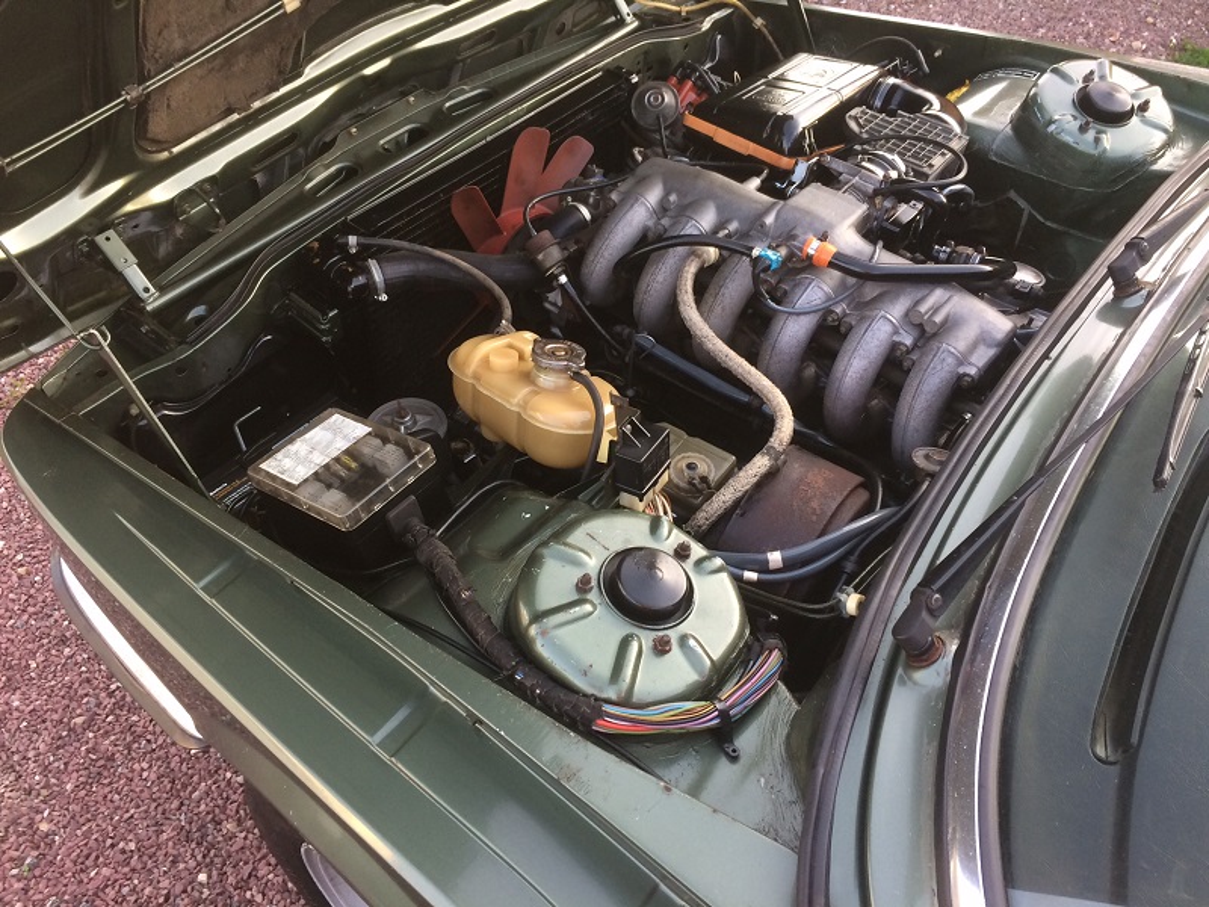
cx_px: 604
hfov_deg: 61.7
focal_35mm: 29
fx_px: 1013
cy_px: 454
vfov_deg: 48.2
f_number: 2.2
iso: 40
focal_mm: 4.15
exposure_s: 1/33
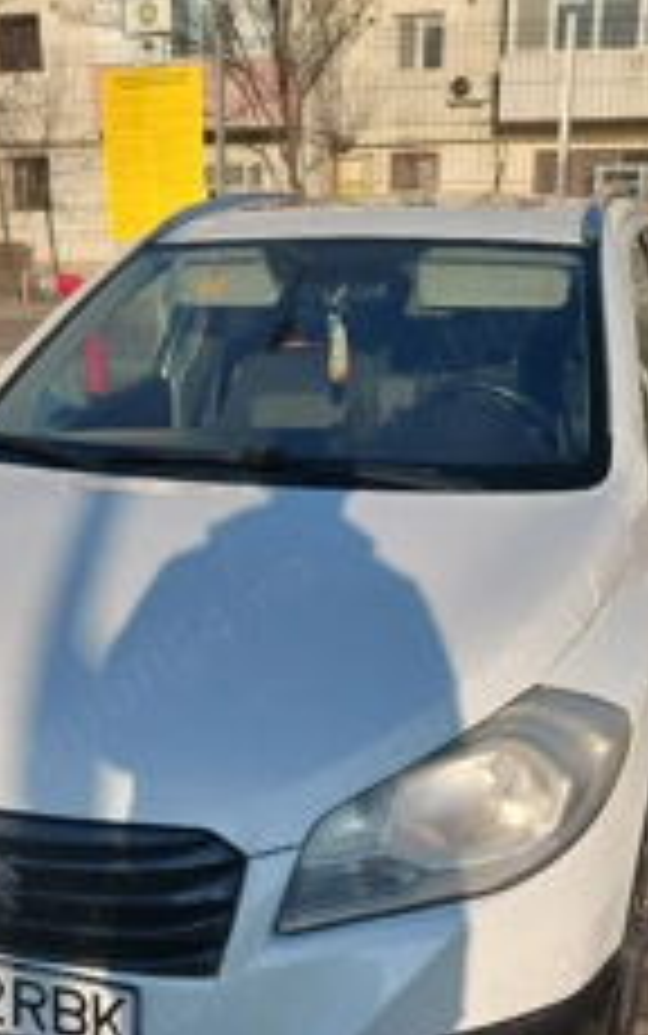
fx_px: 1298
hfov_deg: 28.0
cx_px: 256
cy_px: 716
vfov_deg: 42.7
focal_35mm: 46
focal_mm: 4.69
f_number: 1.8
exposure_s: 1/2000
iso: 50
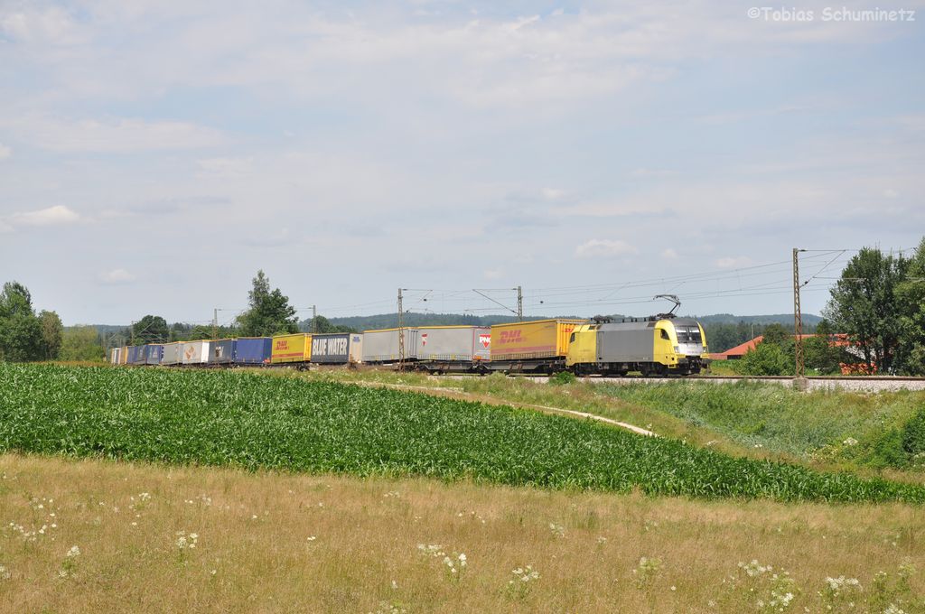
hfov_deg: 21.9
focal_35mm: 93
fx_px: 2387
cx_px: 462
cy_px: 307
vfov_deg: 14.7
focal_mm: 62
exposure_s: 1/640
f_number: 9
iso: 250
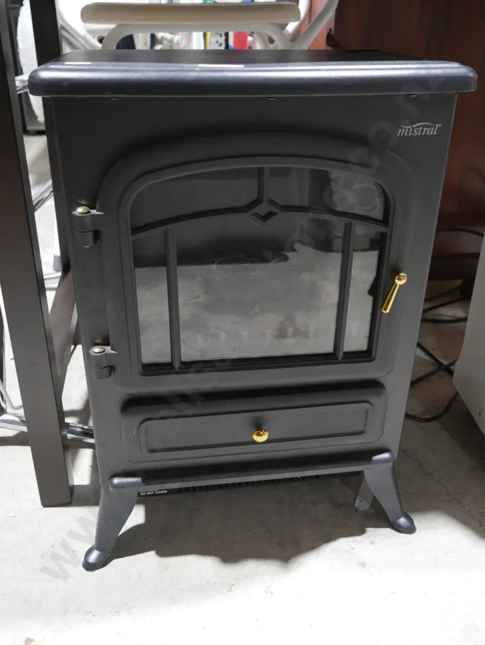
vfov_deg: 56.8
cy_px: 322
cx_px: 242
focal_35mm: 32
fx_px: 597
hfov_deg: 44.2
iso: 1000
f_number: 3.6
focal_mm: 16
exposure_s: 1/60
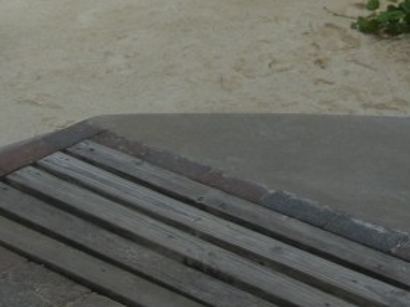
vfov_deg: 12.5
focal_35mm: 110
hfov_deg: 17.9
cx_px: 162
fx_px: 1302
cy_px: -209
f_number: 7
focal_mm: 5.4
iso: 160
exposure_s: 1/457
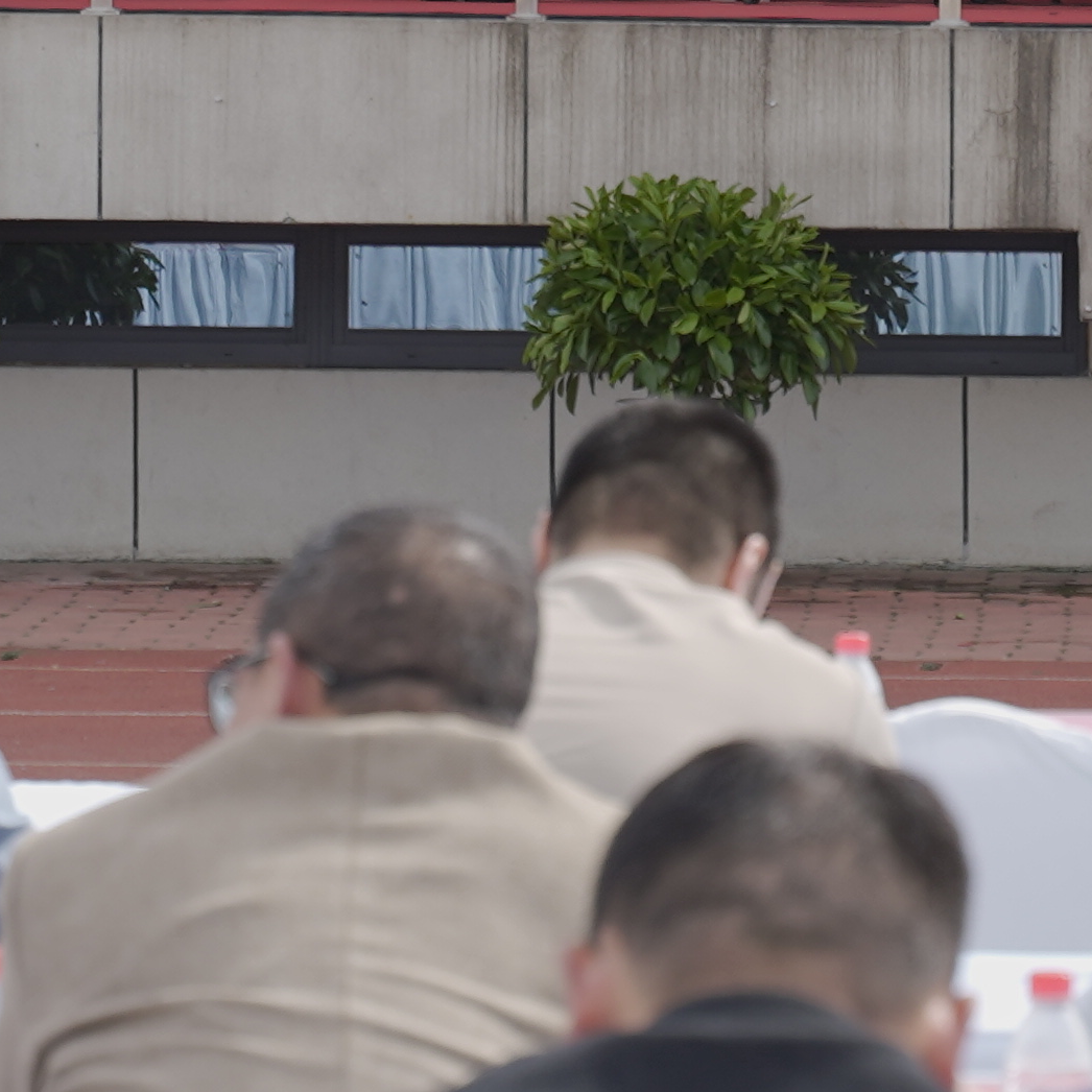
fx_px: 10957
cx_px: 1108
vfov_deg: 5.6
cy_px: -561
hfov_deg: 5.7
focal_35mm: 307
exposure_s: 1/250
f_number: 5.6
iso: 125
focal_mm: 63
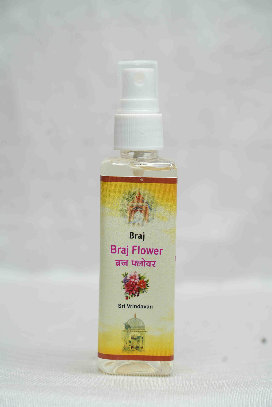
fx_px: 1190
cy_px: 204
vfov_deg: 19.5
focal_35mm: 105
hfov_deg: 13.0
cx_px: 136
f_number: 5.6
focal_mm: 105
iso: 250
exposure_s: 1/60
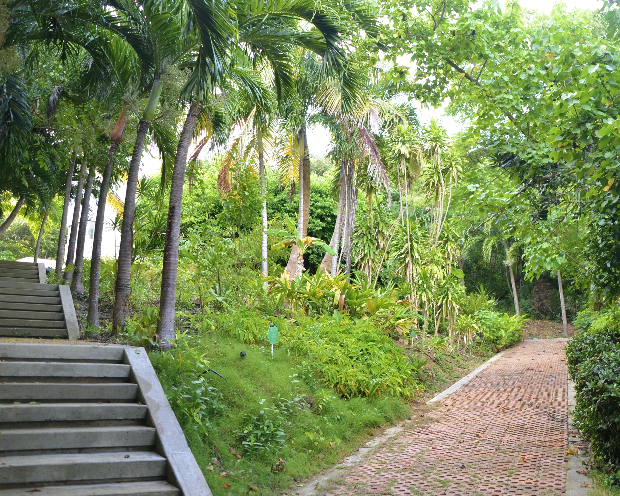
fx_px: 587
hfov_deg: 55.6
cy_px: 253
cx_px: 324
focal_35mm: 32
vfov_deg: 45.8
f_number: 3.5
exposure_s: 1/80
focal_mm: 18
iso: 250
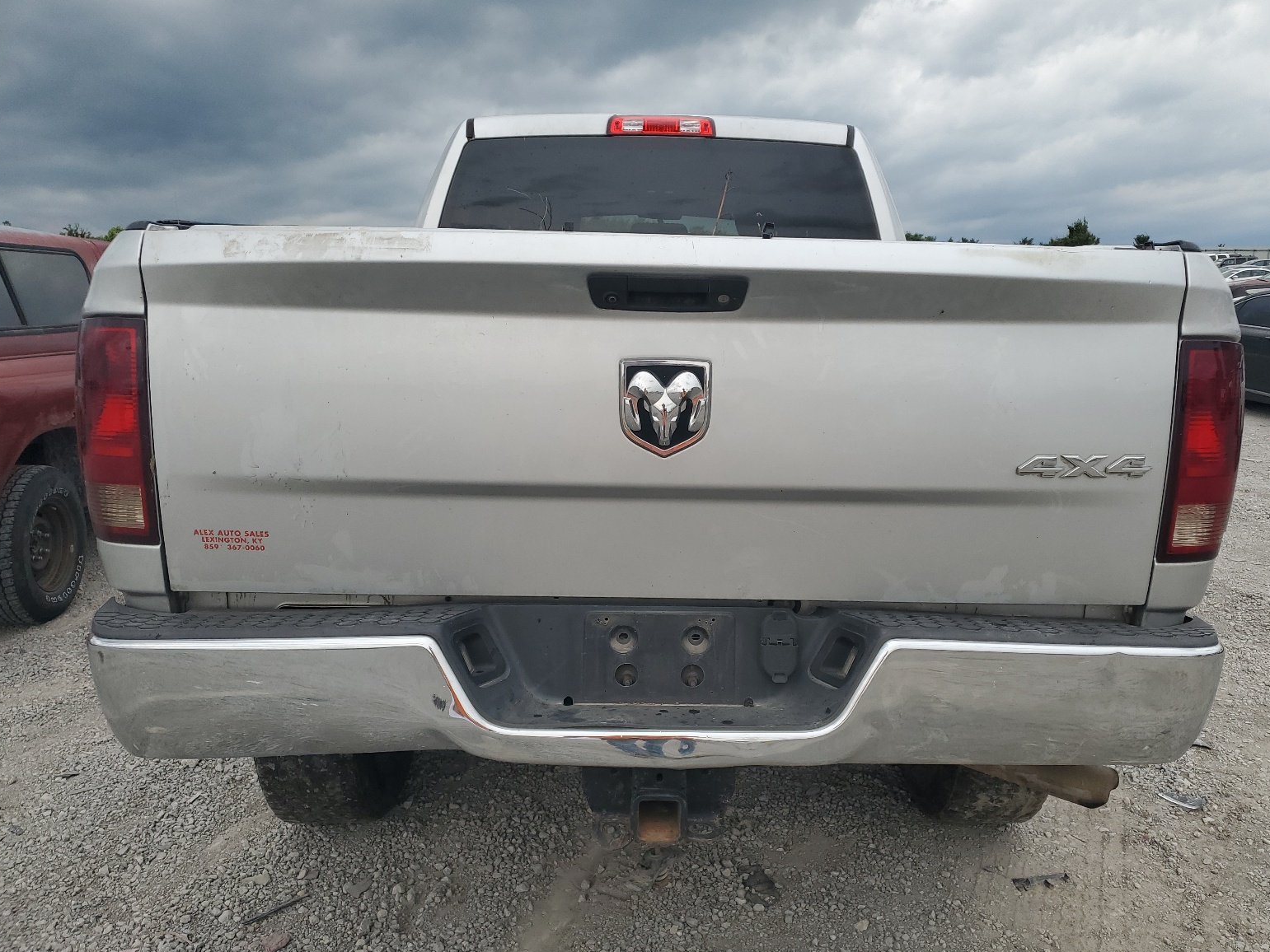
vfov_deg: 51.4
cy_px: 481
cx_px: 647
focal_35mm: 27
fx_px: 991
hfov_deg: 65.3
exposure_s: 1/714
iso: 50
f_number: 1.5
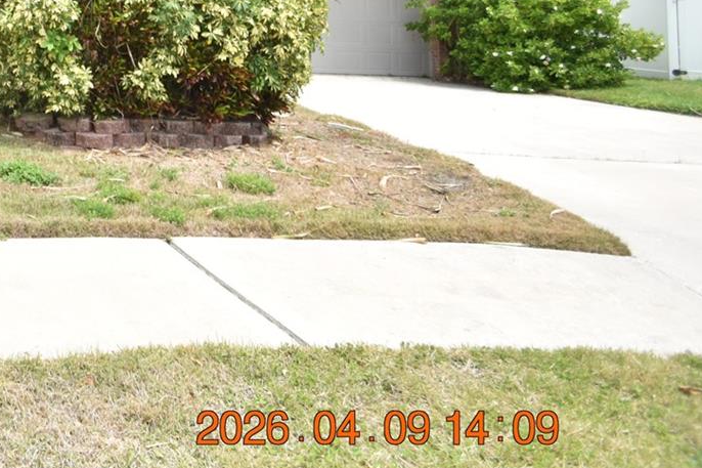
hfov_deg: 41.0
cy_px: -36
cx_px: -105
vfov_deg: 33.4
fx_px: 682
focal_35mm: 35
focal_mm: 10
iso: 800
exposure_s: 1/4000
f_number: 3.5
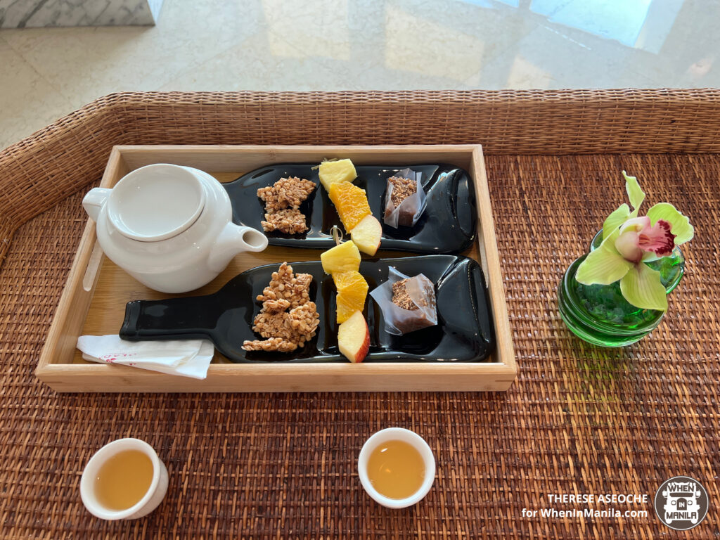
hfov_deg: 67.3
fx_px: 541
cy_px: 270
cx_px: 360
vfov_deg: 53.1
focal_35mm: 26
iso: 125
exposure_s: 1/120
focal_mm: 5.7
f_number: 1.5
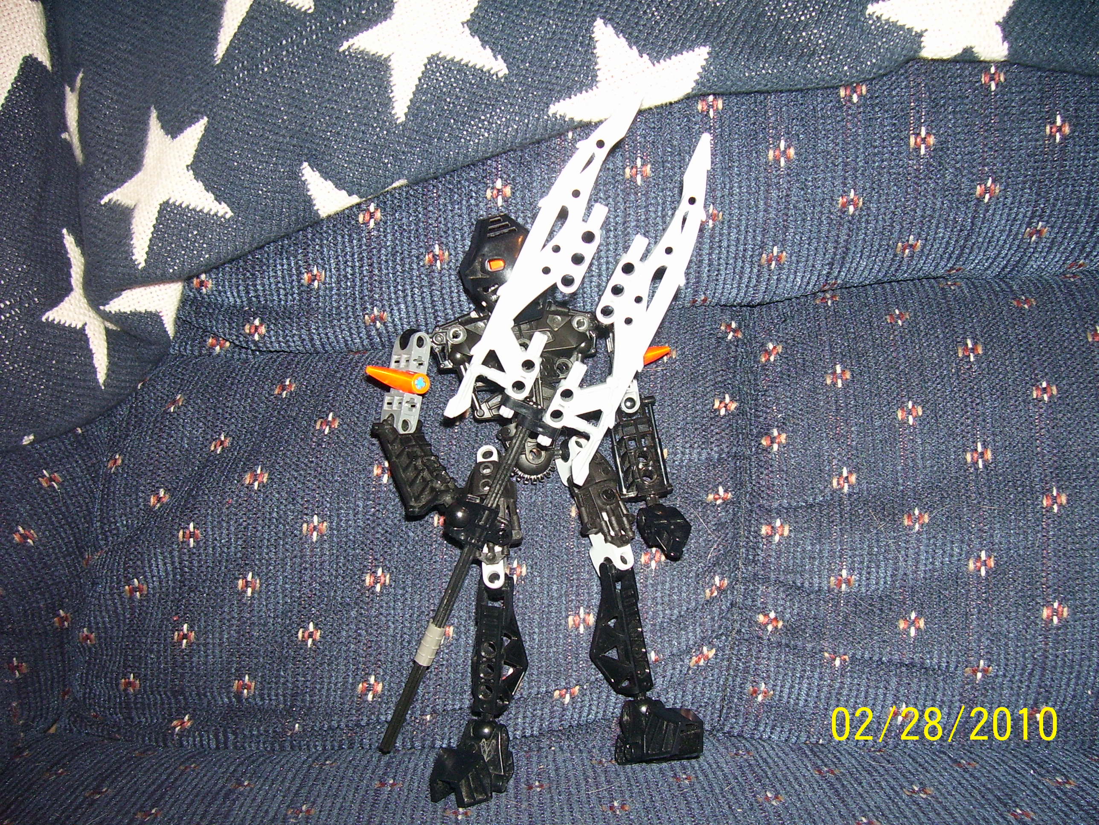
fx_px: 1079
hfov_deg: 54.0
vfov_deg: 41.8
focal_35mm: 34
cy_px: 412
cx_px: 550
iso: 125
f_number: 2.7
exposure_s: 1/60
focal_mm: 5.6
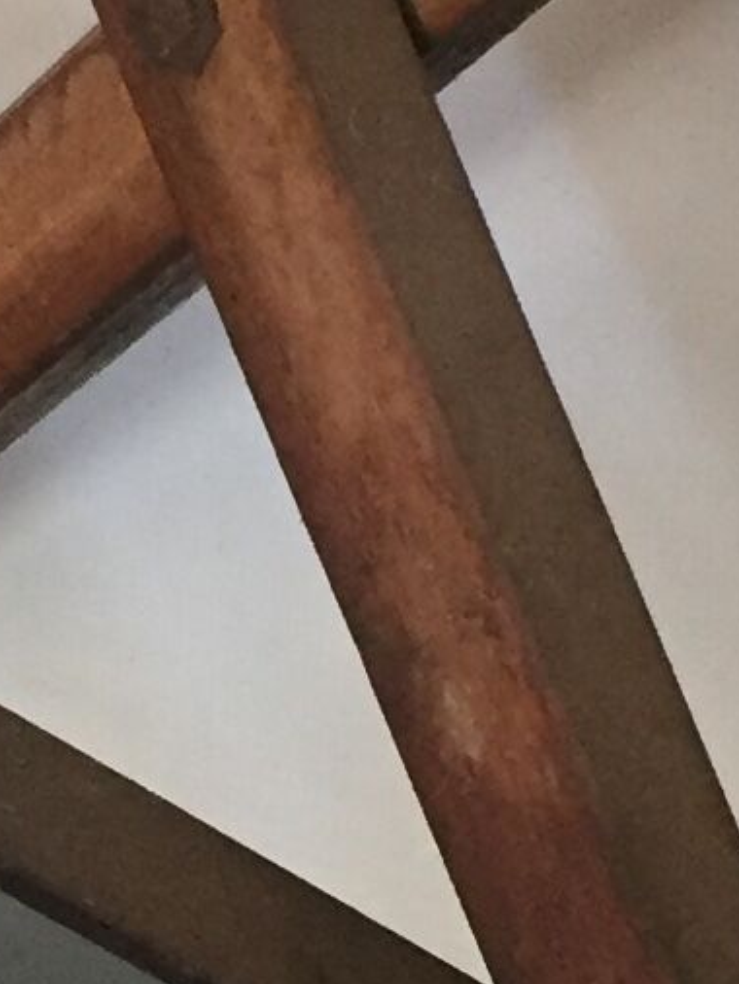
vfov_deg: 10.6
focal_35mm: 187
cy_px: 525
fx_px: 5318
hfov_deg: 7.9
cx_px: -136
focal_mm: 4.15
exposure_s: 1/33
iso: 200
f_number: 2.2
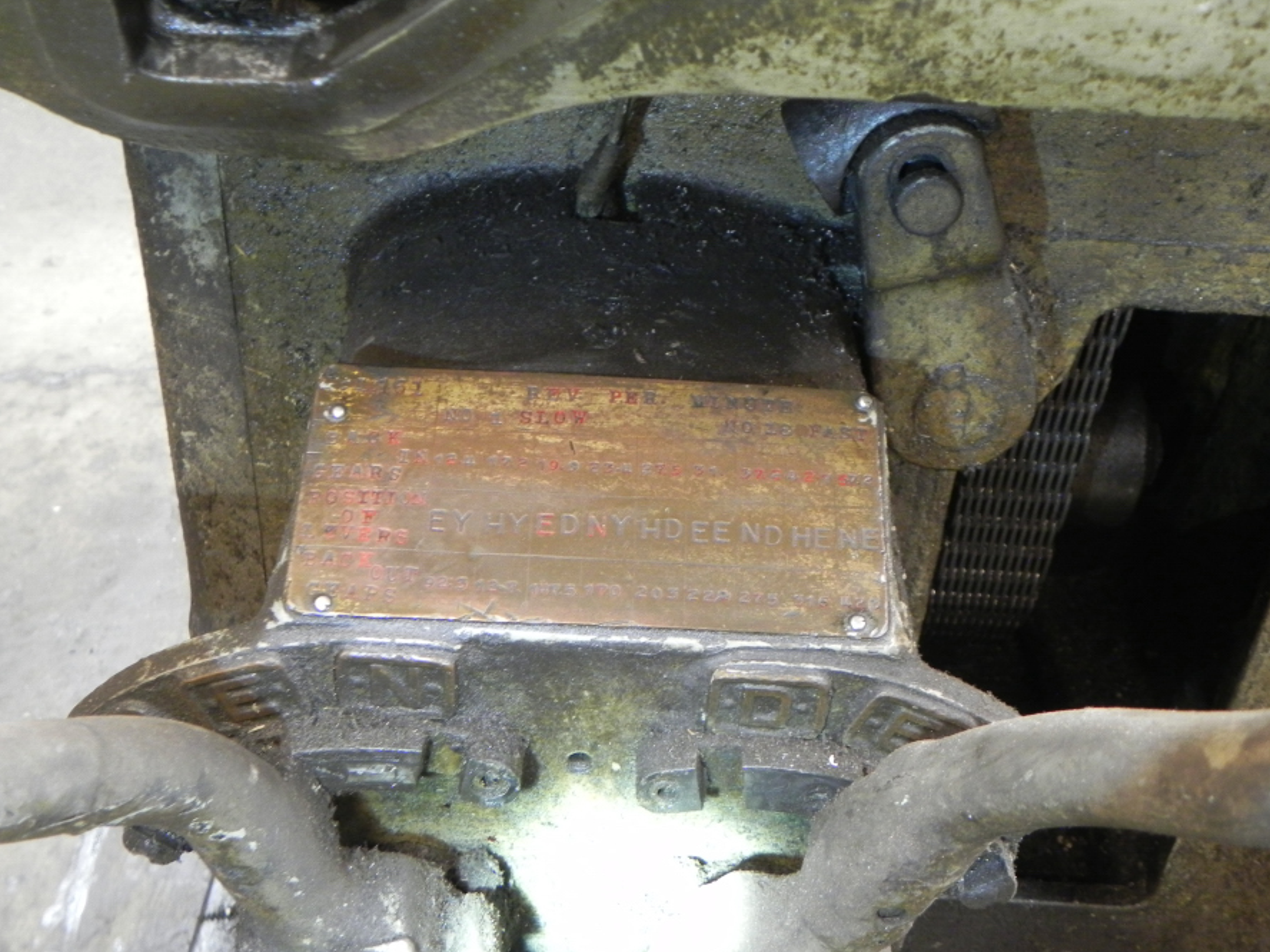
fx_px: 1394
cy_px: 486
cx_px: 651
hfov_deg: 49.0
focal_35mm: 38
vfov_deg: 37.7
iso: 400
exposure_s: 1/12.6
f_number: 3.2
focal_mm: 6.6
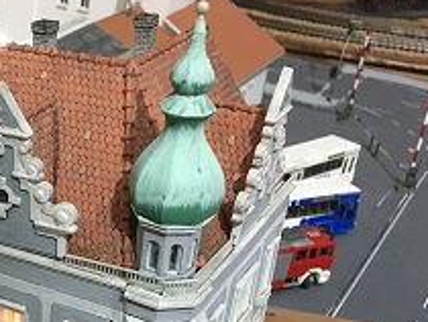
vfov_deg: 22.8
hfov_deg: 29.1
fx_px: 767
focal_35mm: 62
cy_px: 319
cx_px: -4
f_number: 2.2
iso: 250
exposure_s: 1/17
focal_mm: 4.15
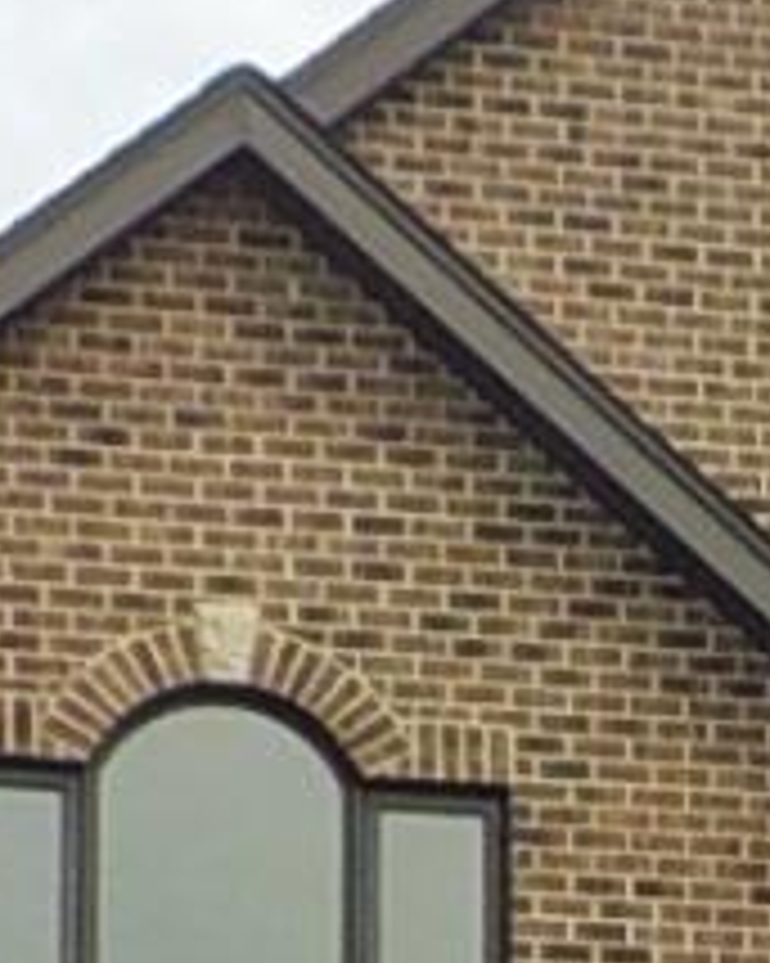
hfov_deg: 7.4
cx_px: 1301
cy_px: 1492
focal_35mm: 205
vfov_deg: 9.2
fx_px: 5844
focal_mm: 4.1
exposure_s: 1/640
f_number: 3.3
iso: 125
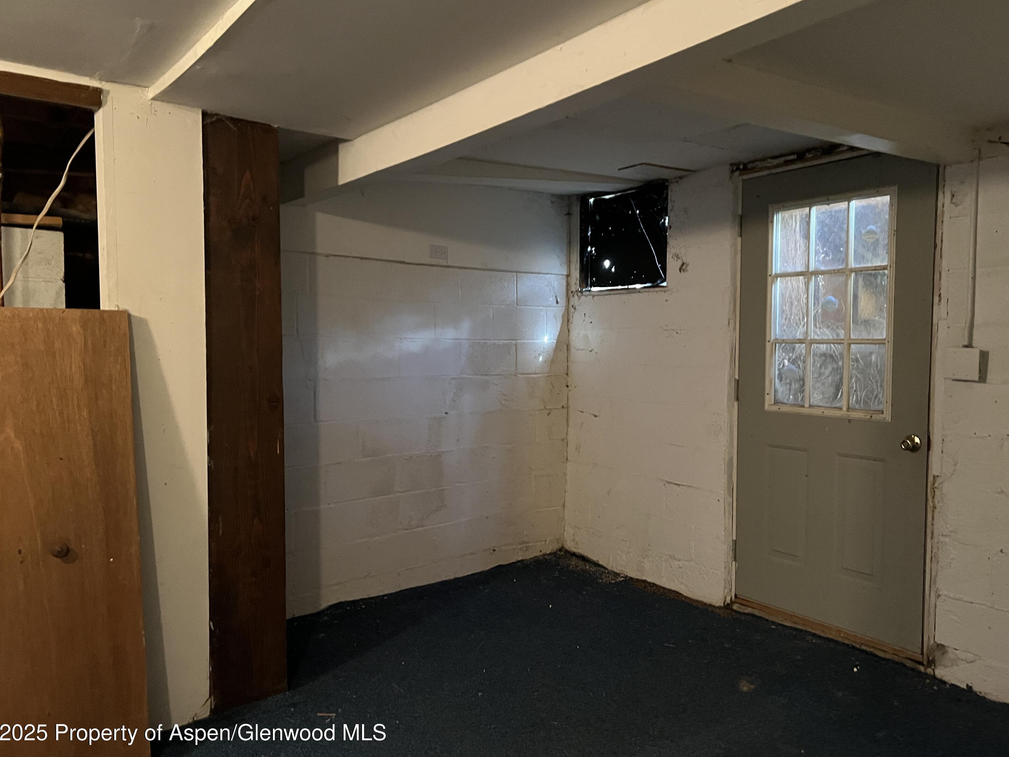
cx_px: 505
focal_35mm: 27
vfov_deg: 51.4
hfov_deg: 65.3
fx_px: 787
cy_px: 376
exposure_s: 1/30
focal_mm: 5.7
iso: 640
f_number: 1.5
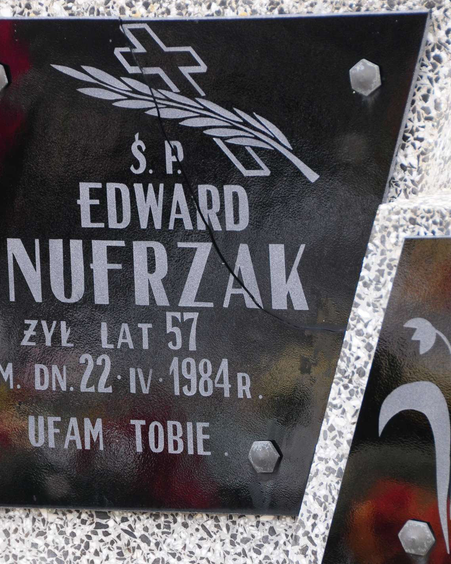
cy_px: 282
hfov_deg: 5.4
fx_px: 4784
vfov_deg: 6.7
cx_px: 133
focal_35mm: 287
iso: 500
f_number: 7.1
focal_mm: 135
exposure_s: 1/125
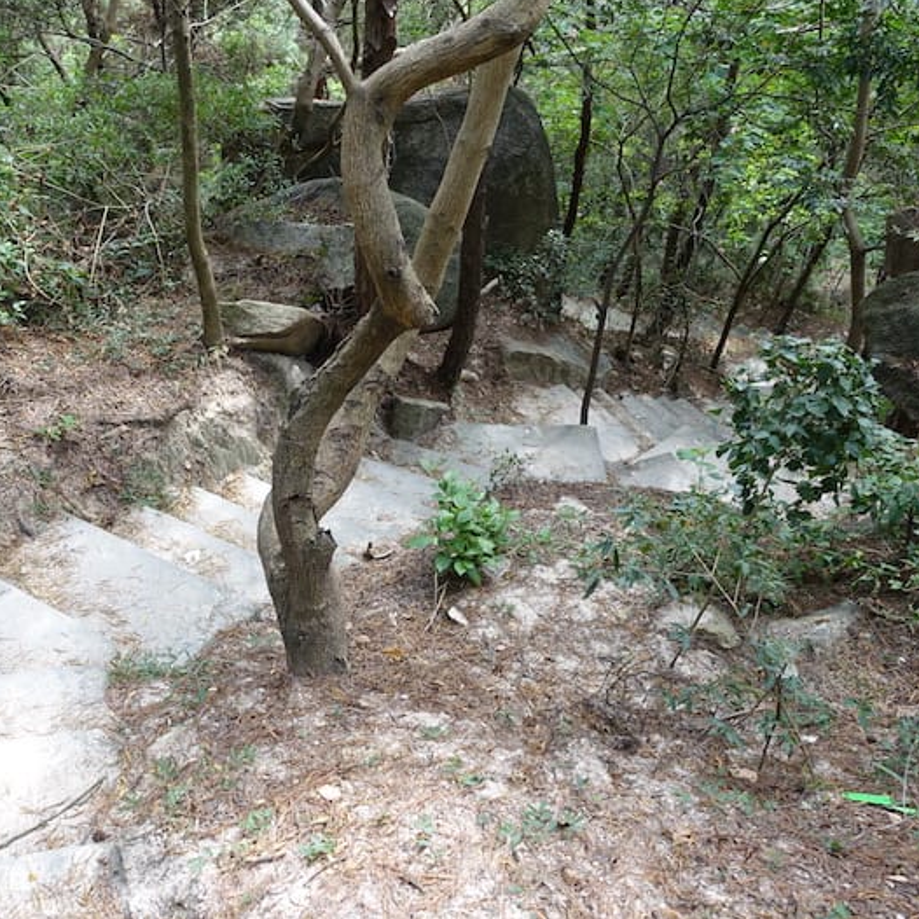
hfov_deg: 52.4
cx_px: 411
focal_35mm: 31
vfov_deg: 52.5
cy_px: 455
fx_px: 931
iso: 125
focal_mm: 8.8
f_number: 2.8
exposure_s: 1/80
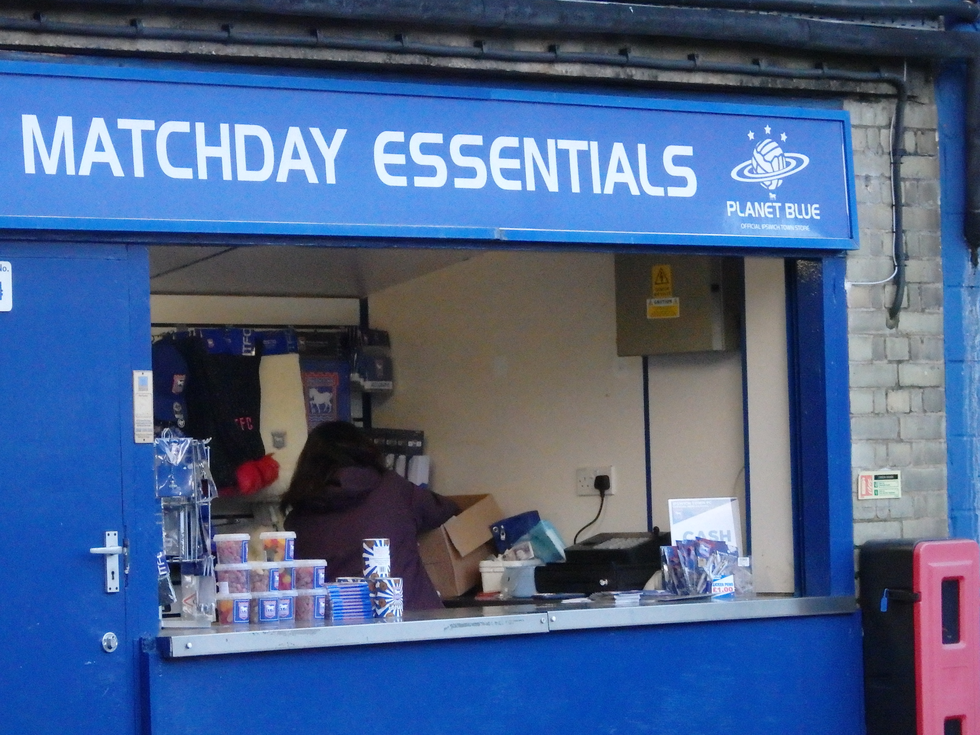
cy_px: 368
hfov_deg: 12.8
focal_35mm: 154
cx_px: 490
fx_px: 4360
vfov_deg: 9.6
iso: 3200
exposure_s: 1/400
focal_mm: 27.5
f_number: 5.5
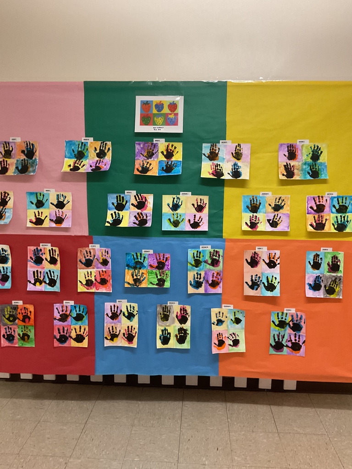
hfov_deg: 48.2
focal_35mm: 29
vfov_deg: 61.7
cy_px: 234
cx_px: 176
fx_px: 393
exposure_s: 1/60
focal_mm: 3
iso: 160
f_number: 1.8
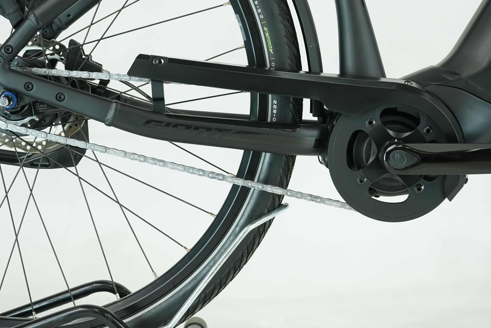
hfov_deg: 28.4
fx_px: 968
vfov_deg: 19.2
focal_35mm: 71
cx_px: 268
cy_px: 158
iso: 1600
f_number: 5.6
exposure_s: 1/200
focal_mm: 58
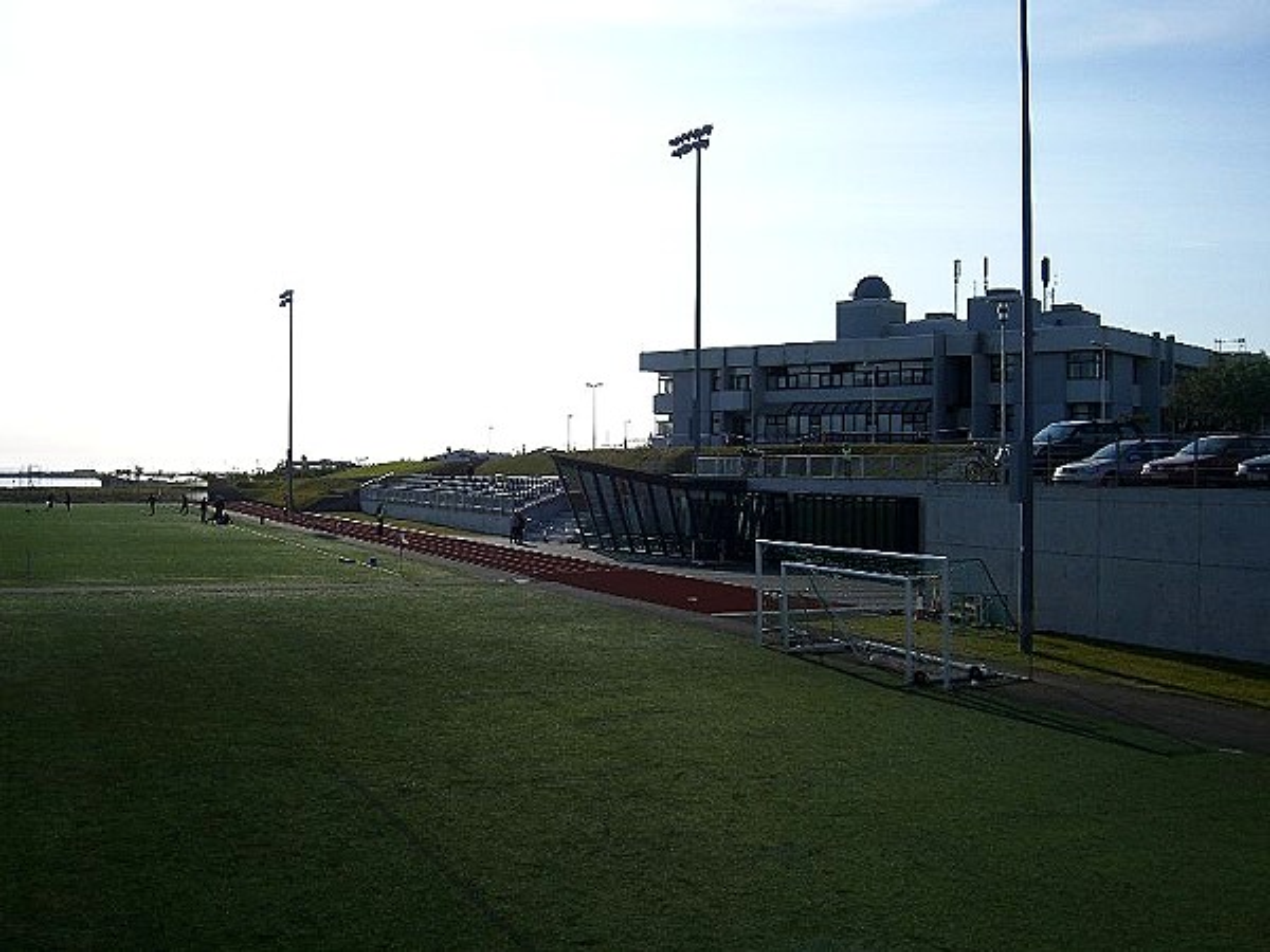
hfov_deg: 49.0
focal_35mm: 38
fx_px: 1394
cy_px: 476
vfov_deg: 37.7
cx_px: 635
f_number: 8
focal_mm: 7.9
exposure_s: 1/500
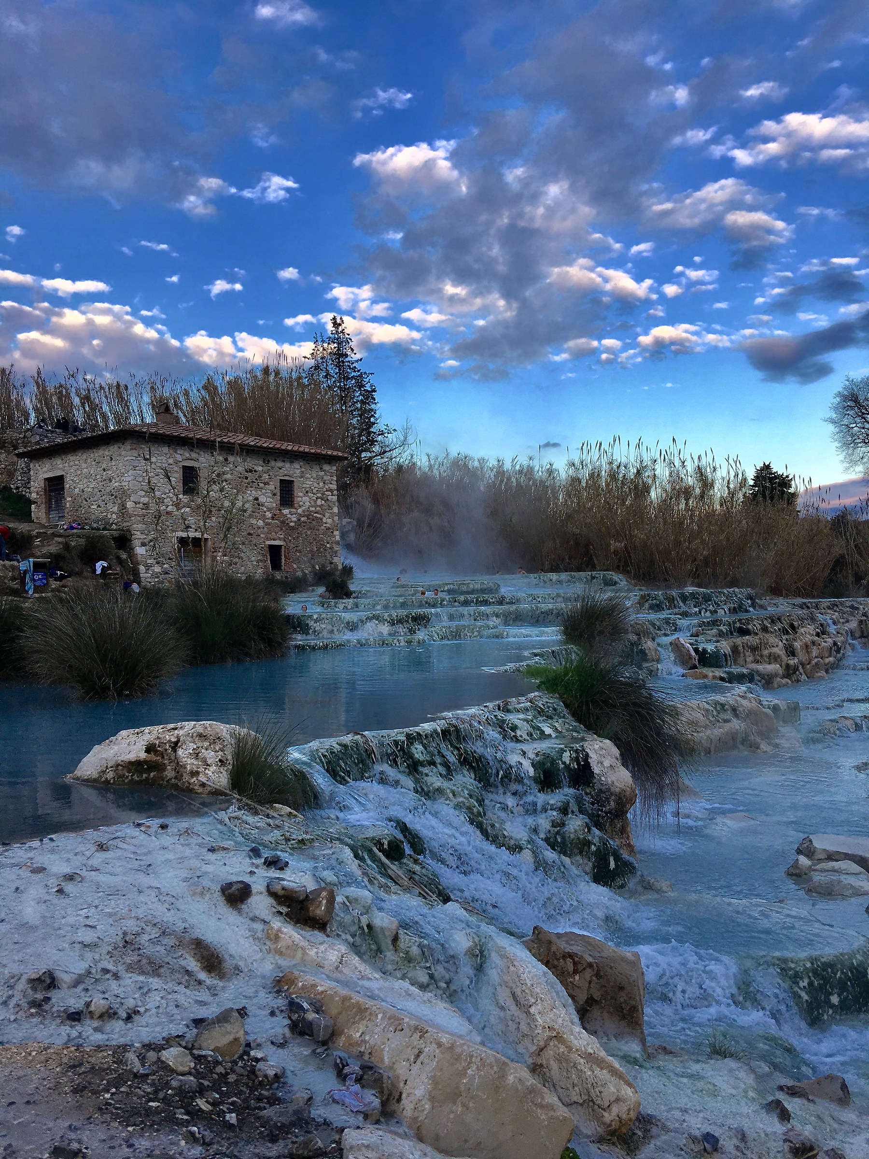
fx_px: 971
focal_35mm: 29
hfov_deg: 48.2
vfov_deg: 61.7
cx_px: 434
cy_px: 580
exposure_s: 1/229
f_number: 2.2
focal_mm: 4.15
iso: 25
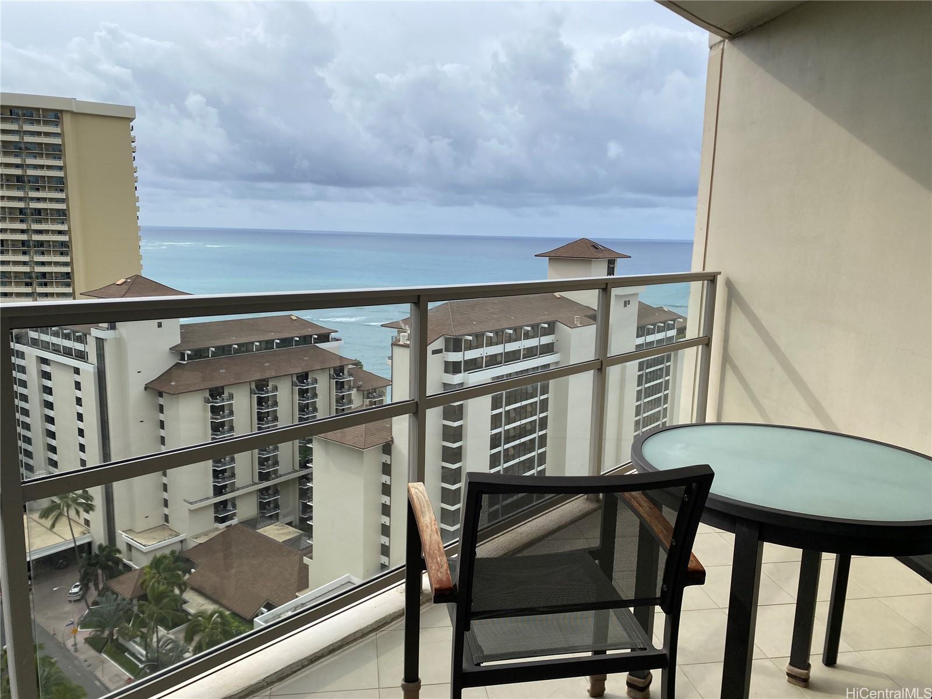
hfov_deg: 67.3
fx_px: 700
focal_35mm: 26
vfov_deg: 53.1
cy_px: 350
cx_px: 466
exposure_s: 1/2358
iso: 32
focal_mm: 4.25
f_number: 1.8
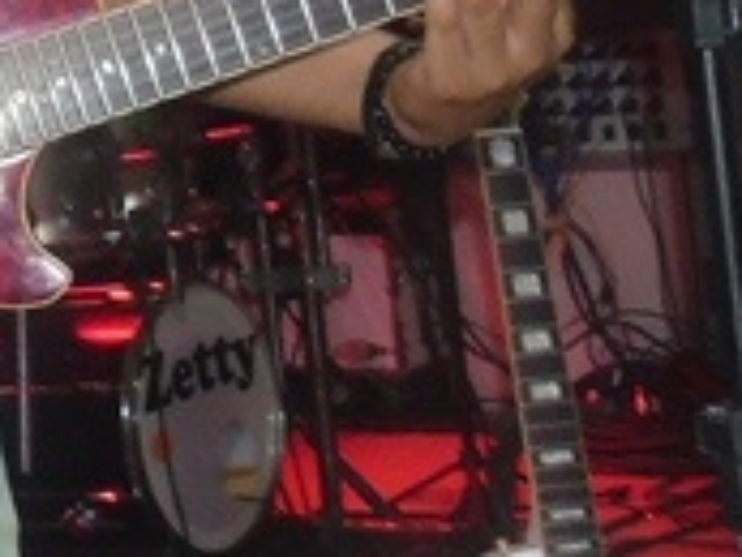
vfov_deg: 9.9
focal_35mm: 148
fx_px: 3175
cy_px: -47
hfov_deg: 12.6
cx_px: -429
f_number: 3.4
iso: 200
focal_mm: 4.4
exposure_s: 1/30
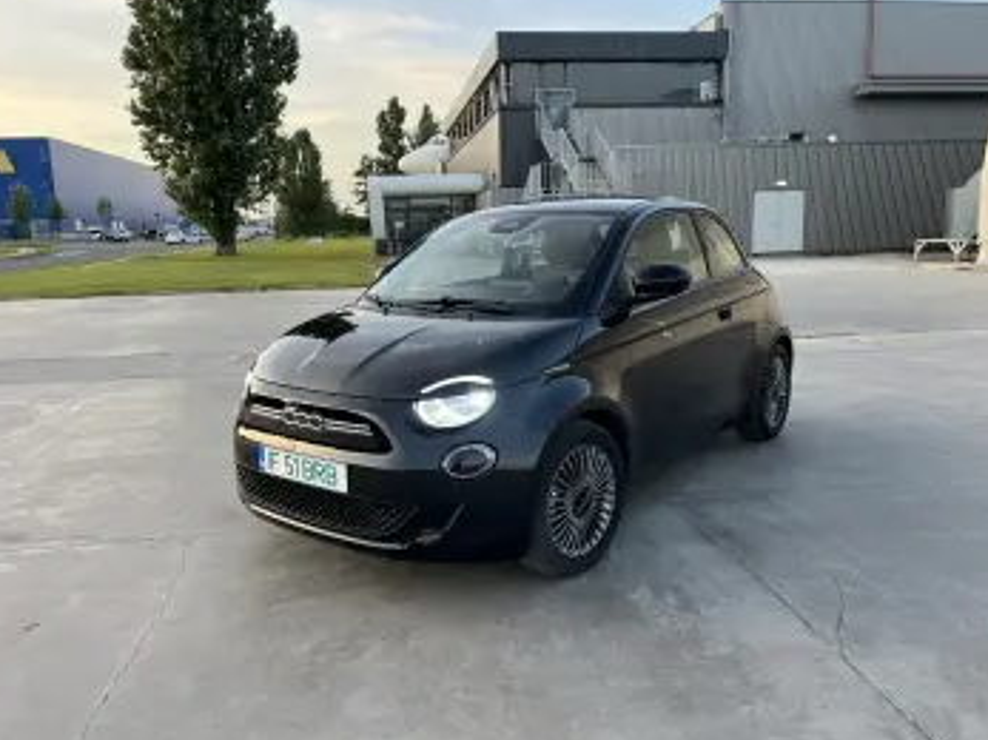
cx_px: 484
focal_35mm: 27
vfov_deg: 51.3
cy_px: 364
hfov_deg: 65.3
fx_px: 770
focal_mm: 5.7
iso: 64
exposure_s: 1/127
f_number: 1.5
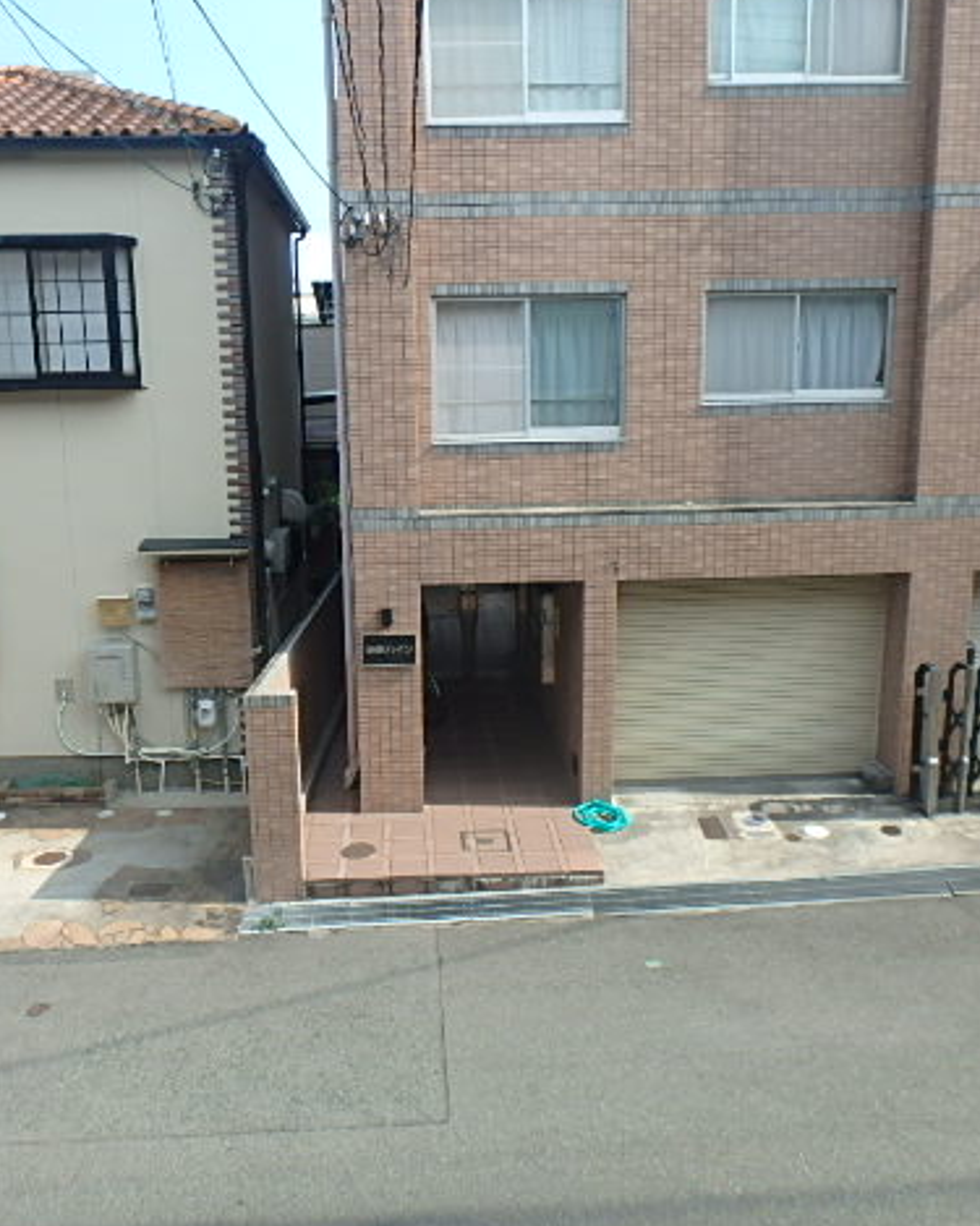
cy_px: 609
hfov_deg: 51.4
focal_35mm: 28
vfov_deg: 62.2
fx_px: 1015
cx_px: 436
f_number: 3.5
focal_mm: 3.7
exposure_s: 1/500
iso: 125
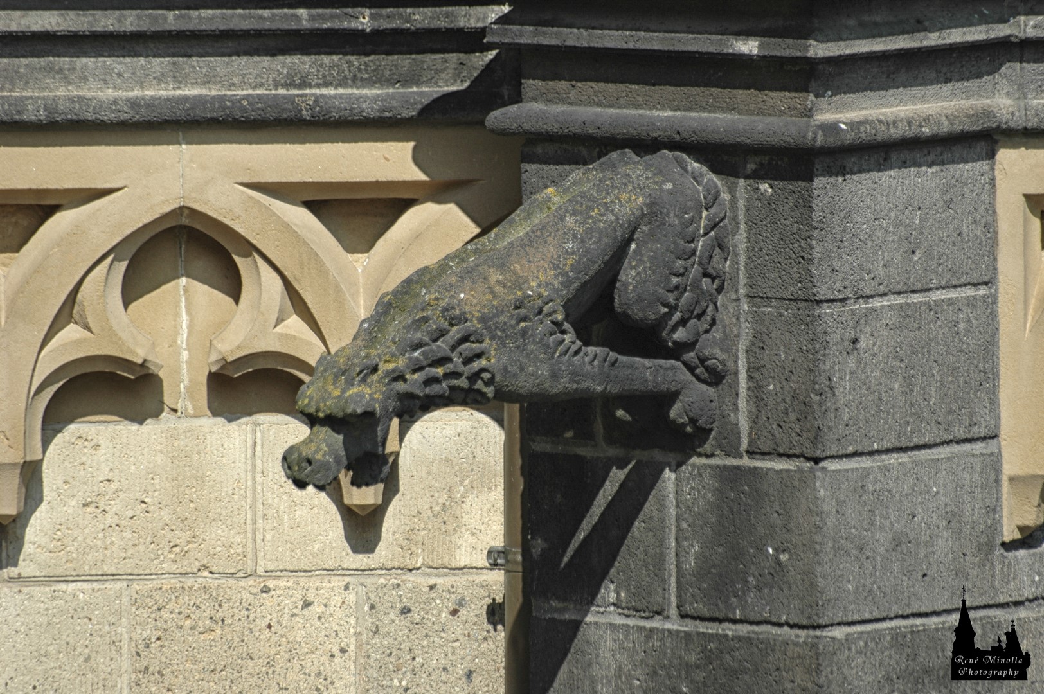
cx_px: 522
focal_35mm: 450
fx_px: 13039
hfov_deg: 4.6
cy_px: 347
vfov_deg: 3.1
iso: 200
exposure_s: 1/800
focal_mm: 300
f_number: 5.6
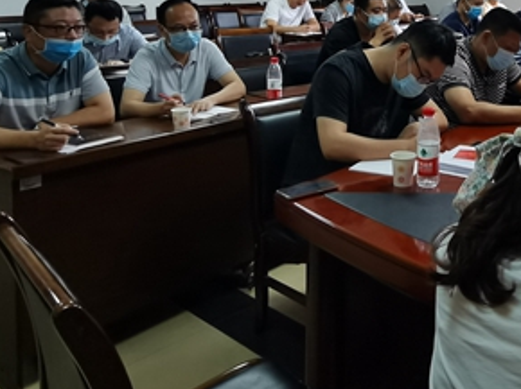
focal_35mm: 42
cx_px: 455
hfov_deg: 41.7
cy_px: 29
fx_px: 632
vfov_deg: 32.4
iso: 400
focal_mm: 2.26
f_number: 2.2
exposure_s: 1/100
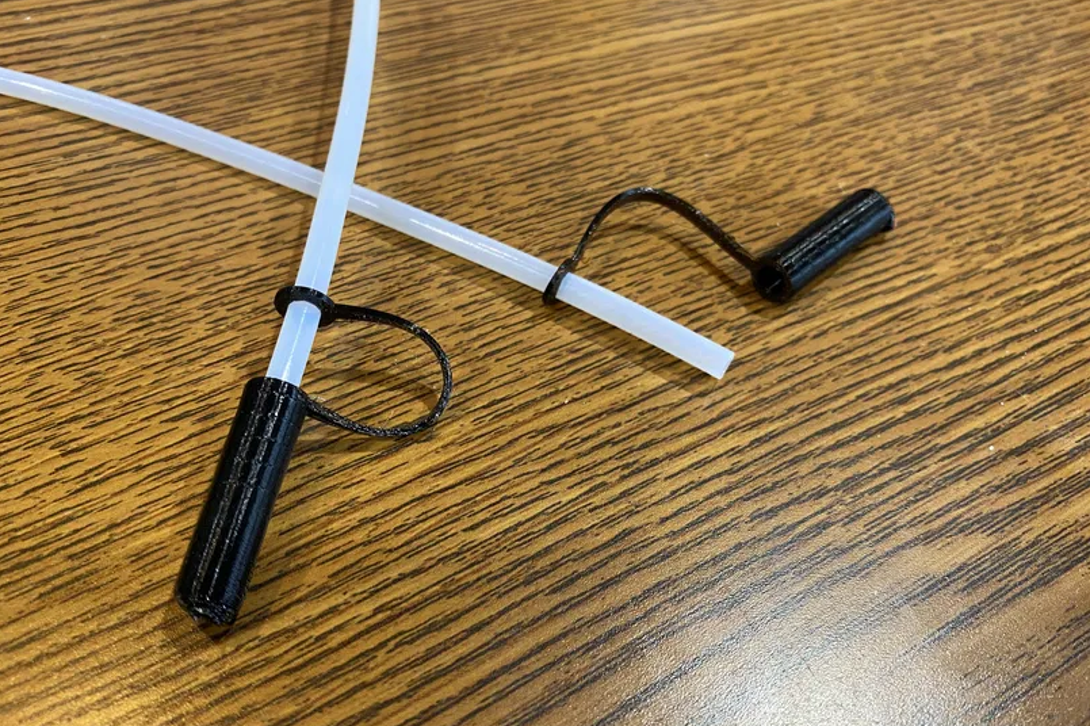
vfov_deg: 46.2
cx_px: 540
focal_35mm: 28
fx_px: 847
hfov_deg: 65.5
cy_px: 417
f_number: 1.8
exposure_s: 1/60
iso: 250
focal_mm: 4.25
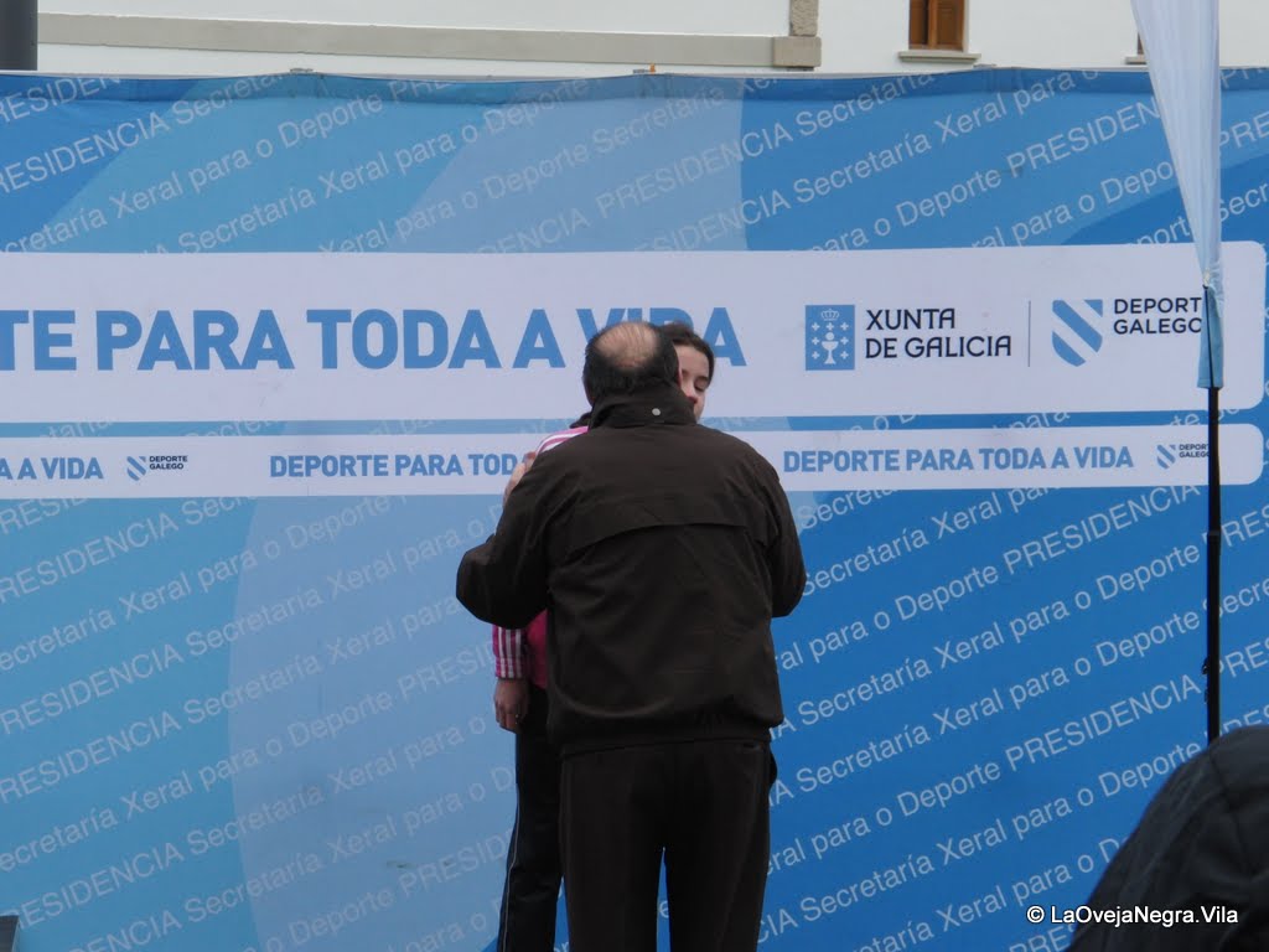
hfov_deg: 13.0
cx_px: 634
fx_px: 5572
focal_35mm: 152
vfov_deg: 9.8
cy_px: 476
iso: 100
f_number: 7.6
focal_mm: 26.9
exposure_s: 1/100
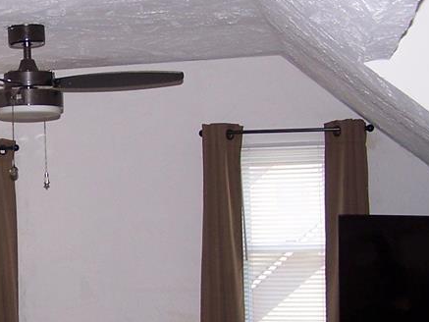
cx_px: -28
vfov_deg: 16.6
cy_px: 213
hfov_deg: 21.0
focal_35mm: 89
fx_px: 1103
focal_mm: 6.3
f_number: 2.8
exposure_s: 1/60
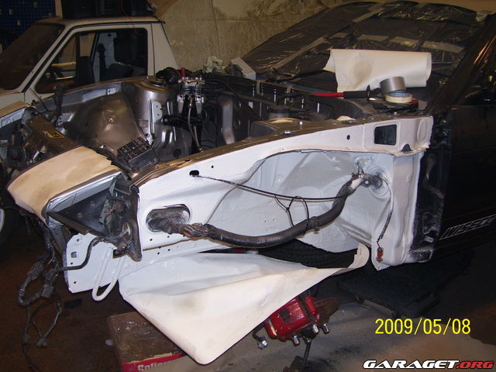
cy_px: 186
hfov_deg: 50.1
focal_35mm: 37
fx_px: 530
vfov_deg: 38.7
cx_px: 248
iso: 125
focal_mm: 6
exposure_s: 1/60
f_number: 2.7
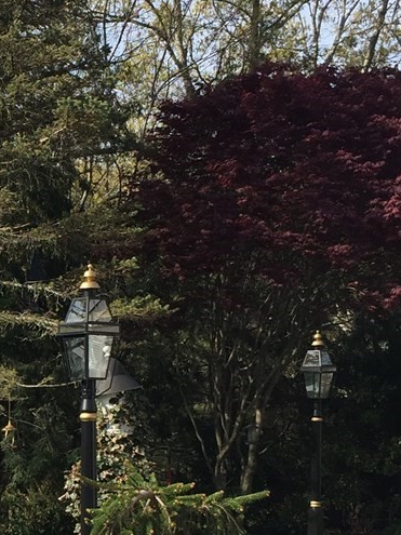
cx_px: -116
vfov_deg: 21.5
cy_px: 442
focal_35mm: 90
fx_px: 1391
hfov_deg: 15.6
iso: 32
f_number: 2.2
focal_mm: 4.15
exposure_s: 1/1319
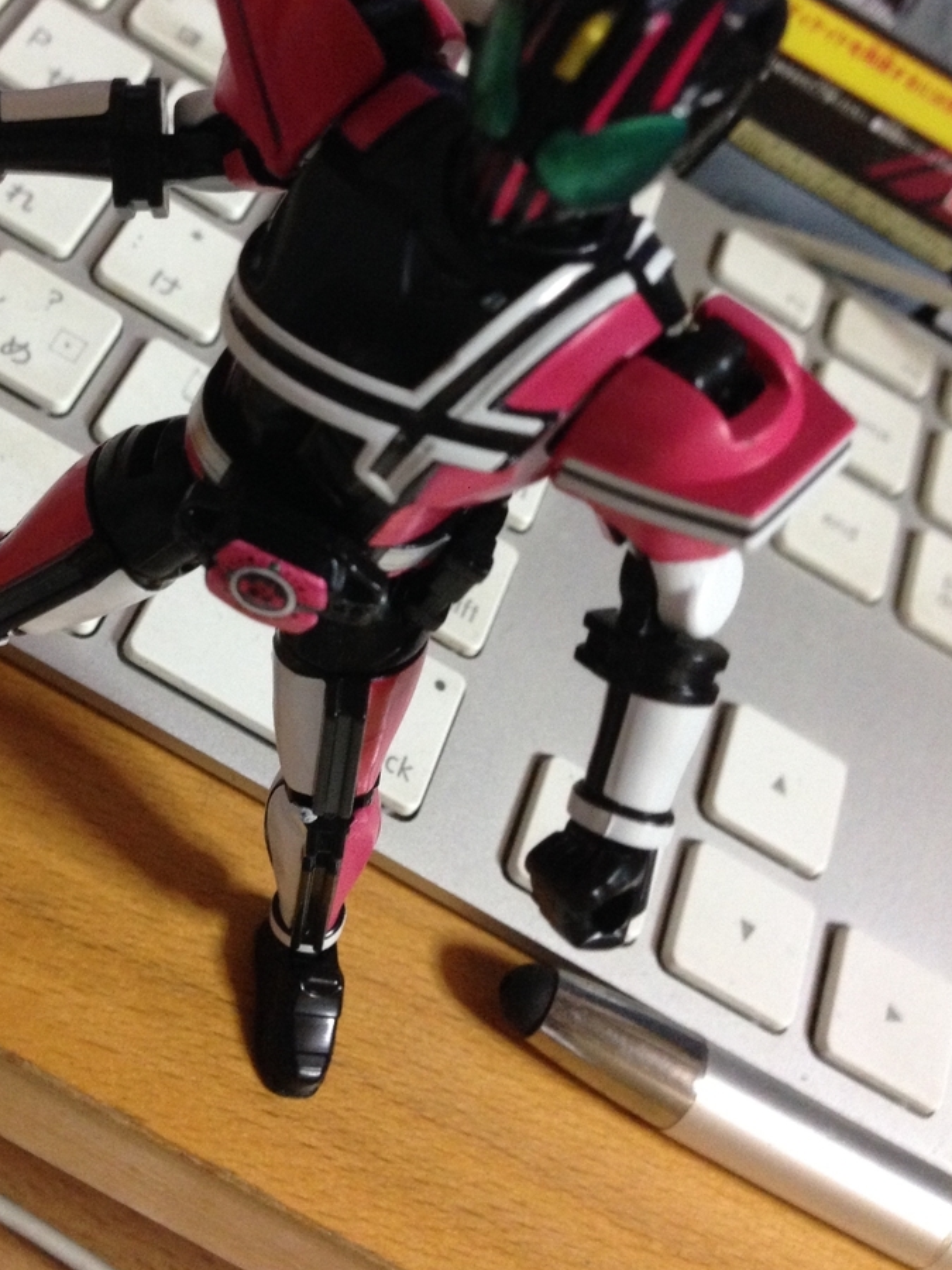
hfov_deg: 32.7
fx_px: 1613
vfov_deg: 42.6
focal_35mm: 44
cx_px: 336
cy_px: 474
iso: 320
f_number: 2.4
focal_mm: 4.12
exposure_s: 1/20
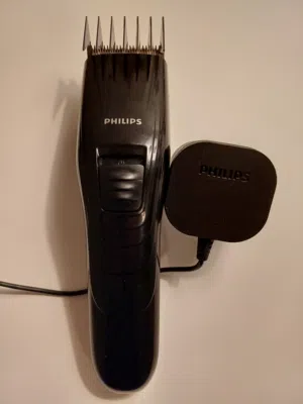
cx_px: 152
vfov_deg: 69.4
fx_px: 292
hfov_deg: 54.9
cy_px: 202
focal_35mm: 25
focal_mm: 4.65
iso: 200
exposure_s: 1/50
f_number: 1.8
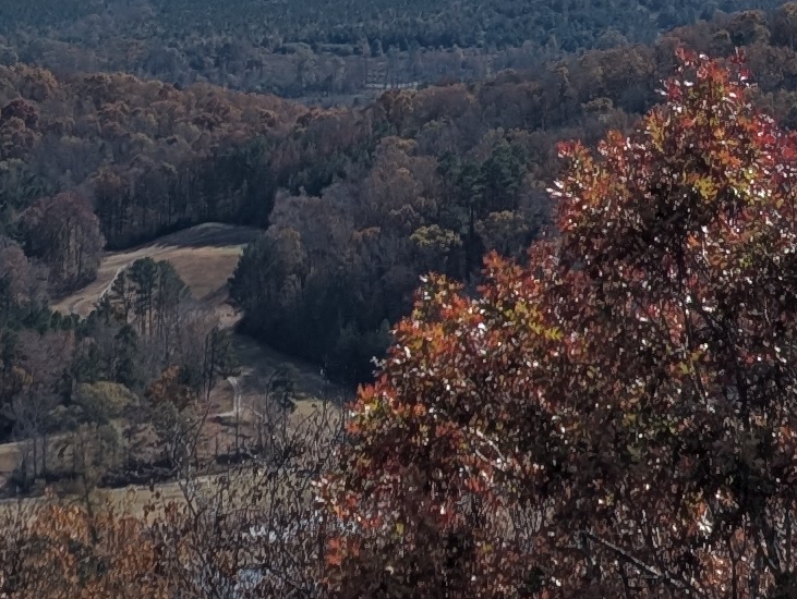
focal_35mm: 134
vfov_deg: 10.4
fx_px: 3089
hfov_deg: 14.5
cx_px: 723
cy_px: -492
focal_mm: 6.9
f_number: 1.68
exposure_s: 1/3968
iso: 20
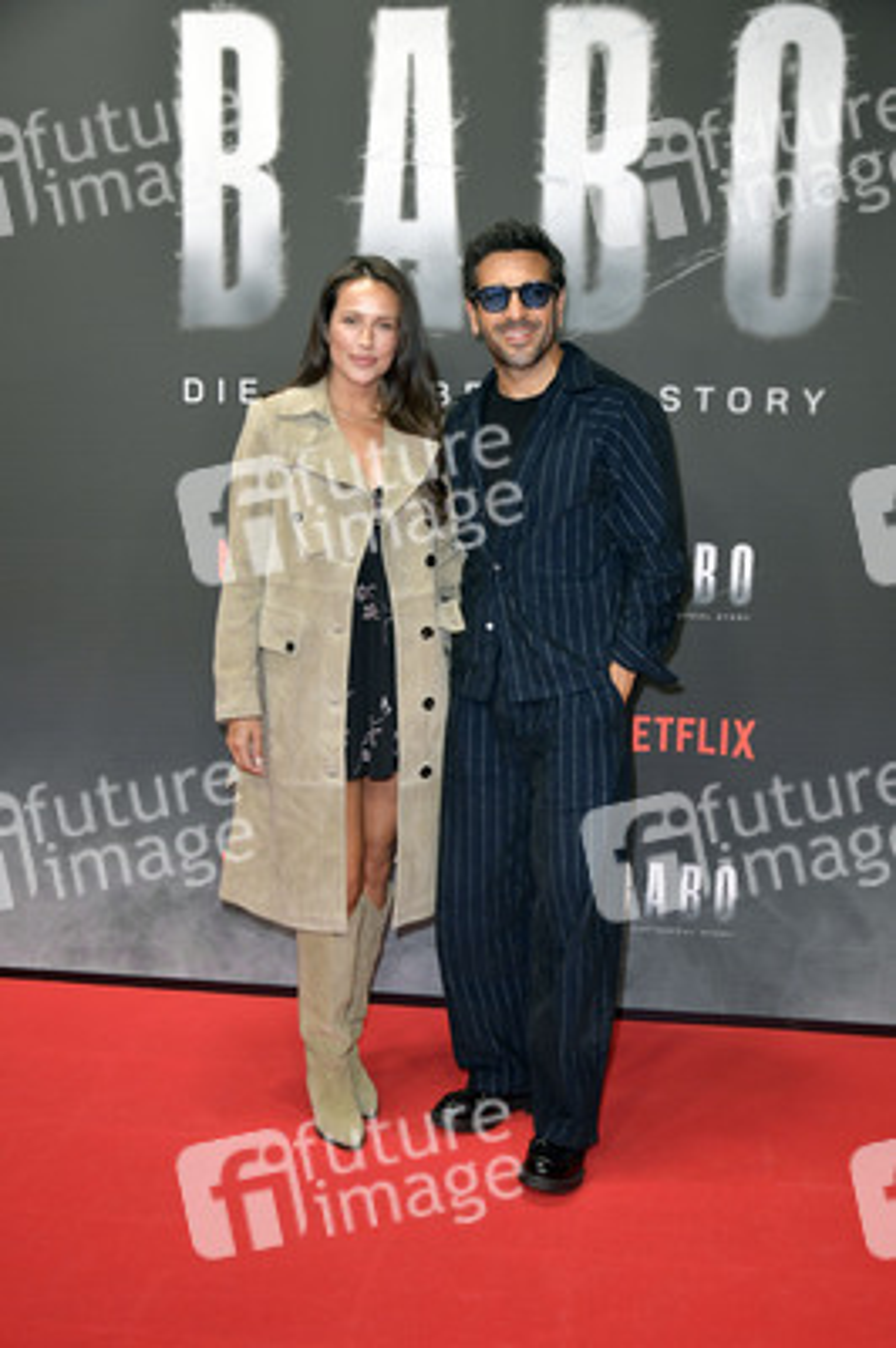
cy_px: 674
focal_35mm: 38
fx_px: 1421
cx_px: 448
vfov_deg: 50.7
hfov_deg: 35.0
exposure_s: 1/250
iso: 1250
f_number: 5.6
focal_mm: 38
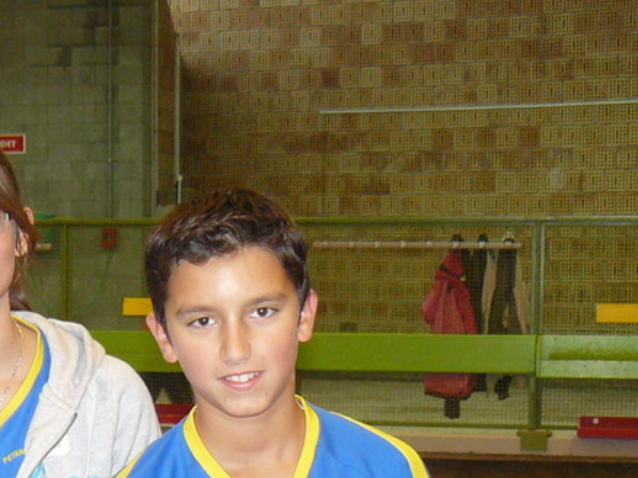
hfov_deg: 16.8
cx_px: -36
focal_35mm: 114
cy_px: 408
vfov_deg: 12.9
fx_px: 2100
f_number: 2.8
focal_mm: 7.1
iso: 200
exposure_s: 1/30
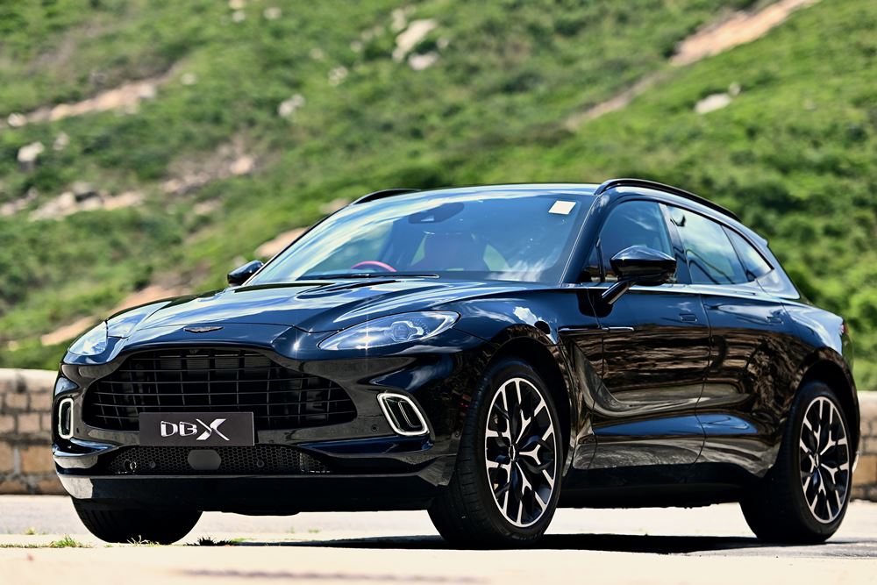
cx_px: 438
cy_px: 292
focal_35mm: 135
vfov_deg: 10.2
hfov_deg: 15.2
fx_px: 3289
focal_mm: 135
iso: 250
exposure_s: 1/4000
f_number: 2.8
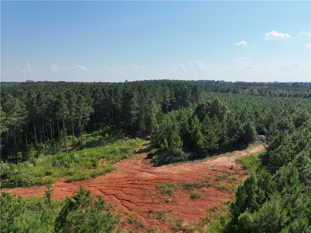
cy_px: 116
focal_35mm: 24
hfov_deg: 71.6
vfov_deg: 56.8
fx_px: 216
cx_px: 156
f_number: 2.8
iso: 230
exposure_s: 1/500
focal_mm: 12.29
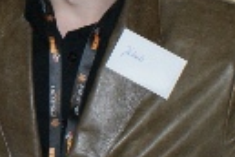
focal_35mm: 194
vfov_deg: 7.1
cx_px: -36
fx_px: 1266
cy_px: 16
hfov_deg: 10.5
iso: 400
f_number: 5.6
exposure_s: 1/60
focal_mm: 26
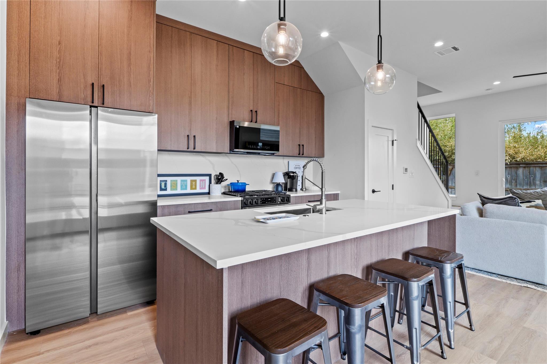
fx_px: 273
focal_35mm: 18
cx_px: 274
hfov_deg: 90.0
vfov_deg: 67.4
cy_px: 182
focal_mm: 12
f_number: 11
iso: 250
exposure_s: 1
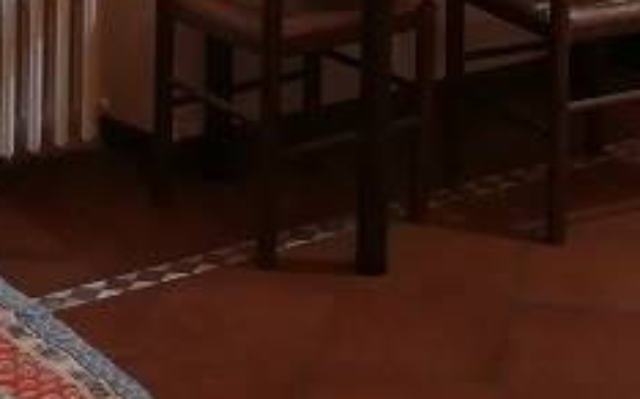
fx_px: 1709
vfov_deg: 12.2
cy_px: -317
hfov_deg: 21.2
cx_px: 377
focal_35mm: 98
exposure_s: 1/33.3
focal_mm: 3.64
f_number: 1.8
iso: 200
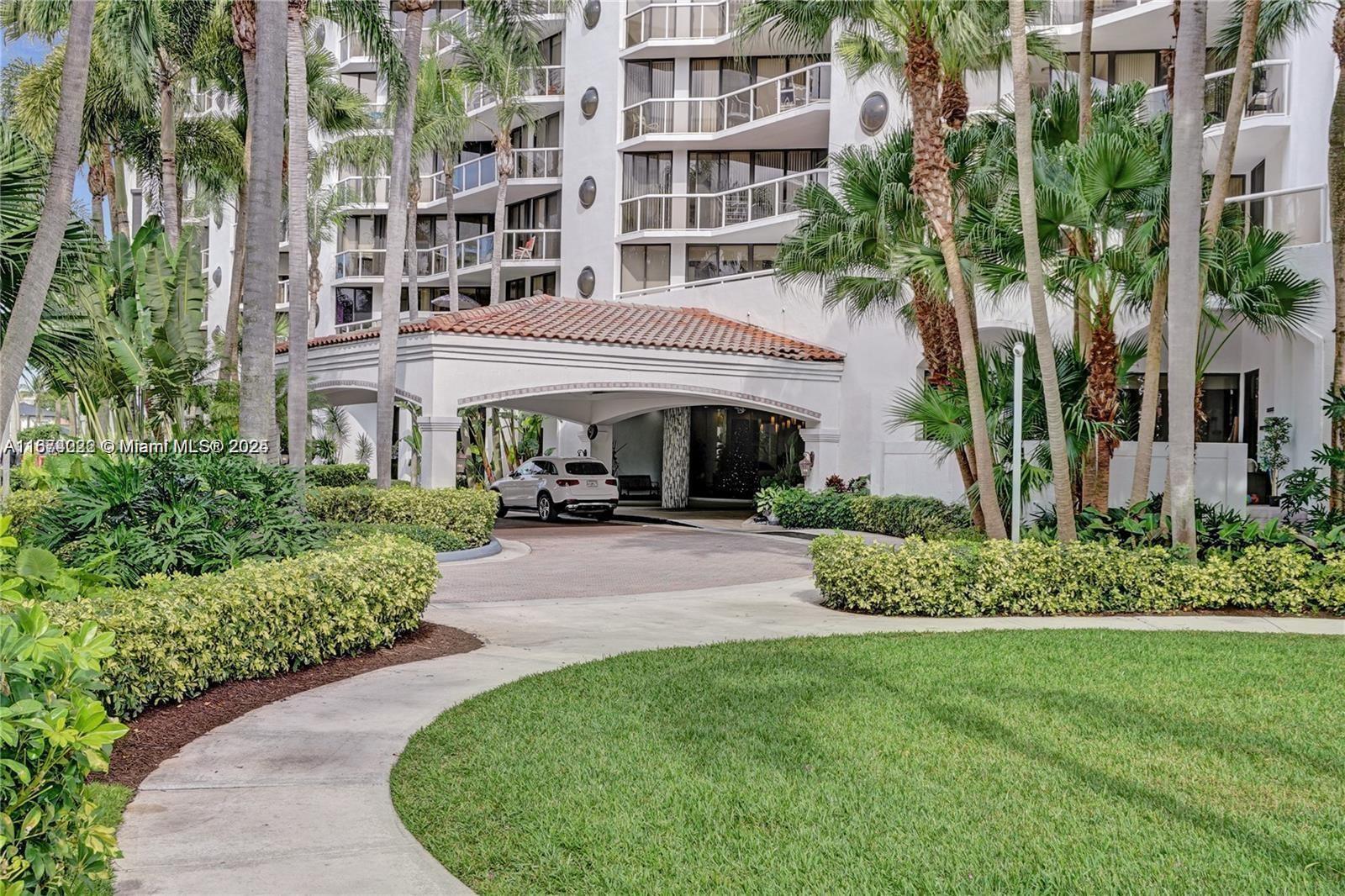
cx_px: 672
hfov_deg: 53.1
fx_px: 1345
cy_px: 448
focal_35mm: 36
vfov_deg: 36.9
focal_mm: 24
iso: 100
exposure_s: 1/200
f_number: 6.3
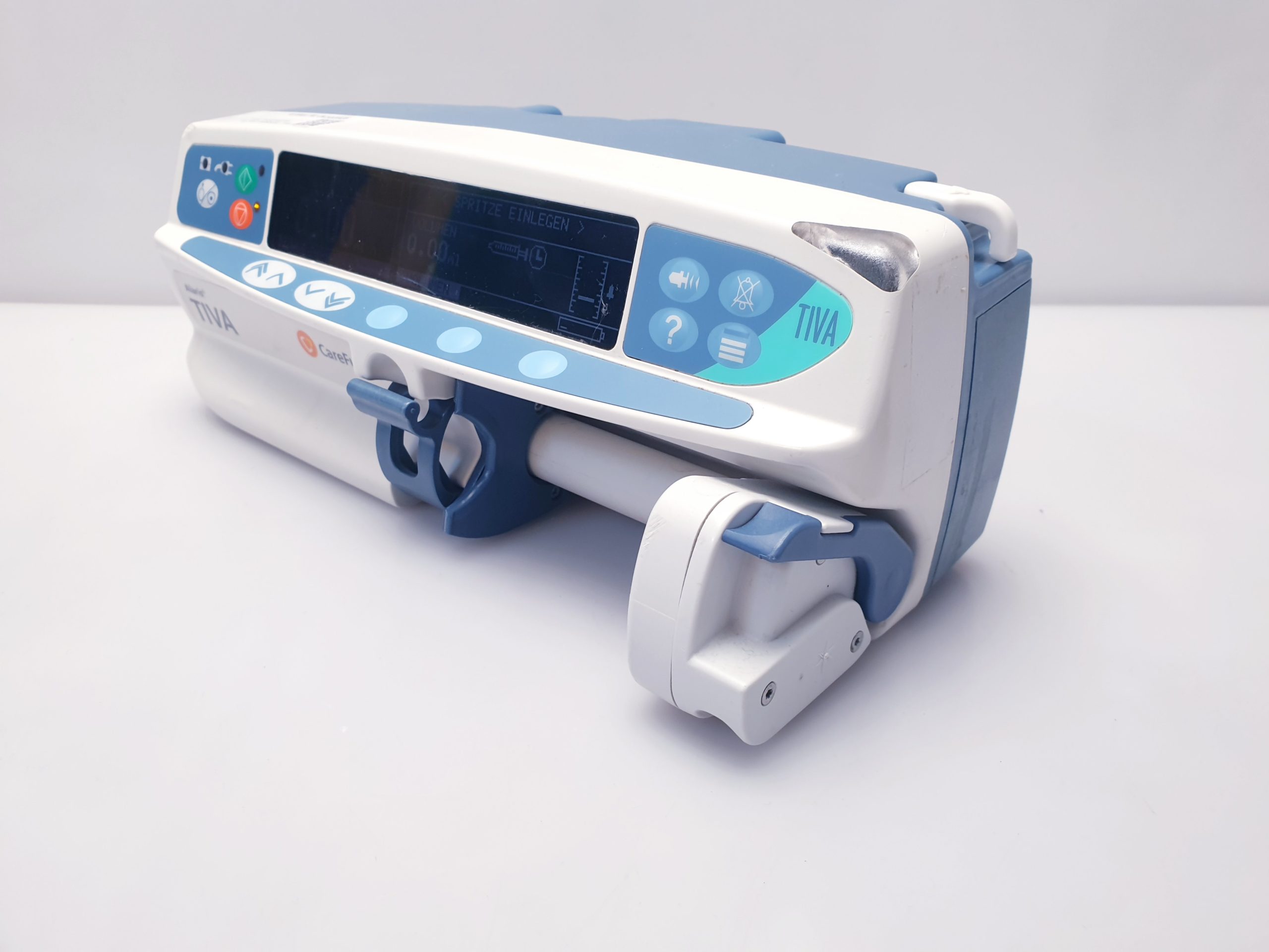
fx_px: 953
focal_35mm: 26
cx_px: 634
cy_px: 476
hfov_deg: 67.3
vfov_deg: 53.1
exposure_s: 1/50
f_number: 2.4
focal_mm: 4.3
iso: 64
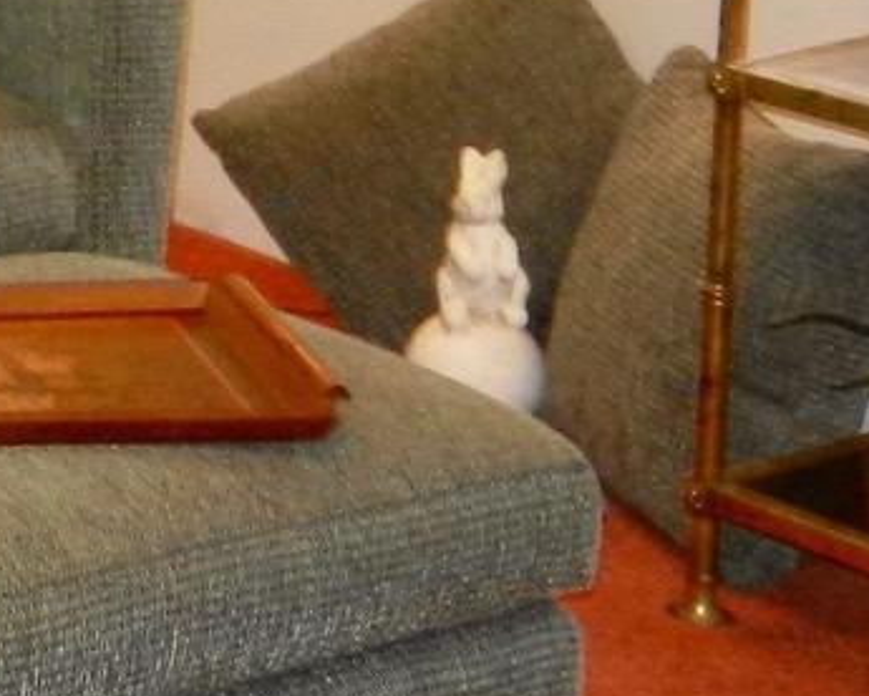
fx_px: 3729
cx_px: -718
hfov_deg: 12.2
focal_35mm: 145
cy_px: -237
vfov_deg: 10.4
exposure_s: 1/30
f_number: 3.5
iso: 200
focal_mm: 4.5
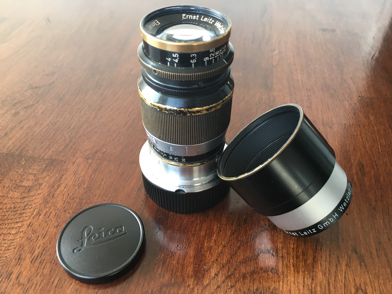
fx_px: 328
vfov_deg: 48.2
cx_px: 196
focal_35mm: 29
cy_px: 147
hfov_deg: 61.7
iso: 32
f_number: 2.2
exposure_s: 1/30
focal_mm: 4.15
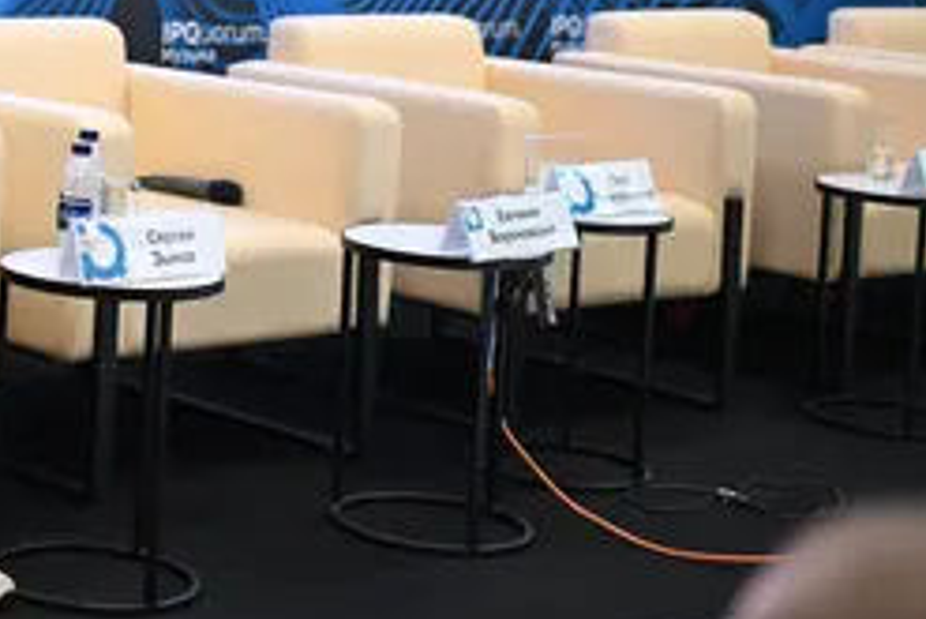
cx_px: -262
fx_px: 2548
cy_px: -77
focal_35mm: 99
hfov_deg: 19.1
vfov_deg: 13.5
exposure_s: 1/250
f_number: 1.4
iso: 500
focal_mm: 35
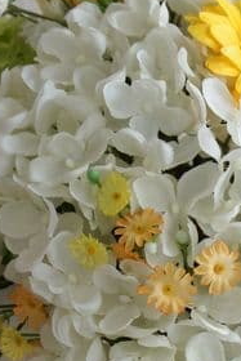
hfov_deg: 10.2
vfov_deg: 15.2
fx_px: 1342
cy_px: 280
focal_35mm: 134
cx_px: 184
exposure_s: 1/100
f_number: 5.6
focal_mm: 25
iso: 200
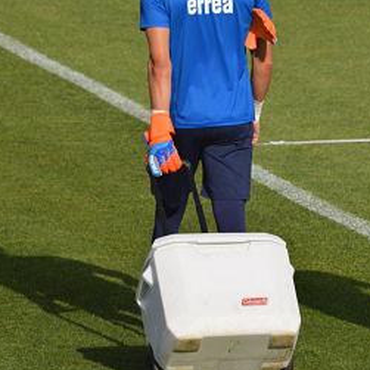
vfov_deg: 2.9
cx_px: 186
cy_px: 152
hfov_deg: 2.9
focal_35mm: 609
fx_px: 7365
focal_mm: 300
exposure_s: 1/200
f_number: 11
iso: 100
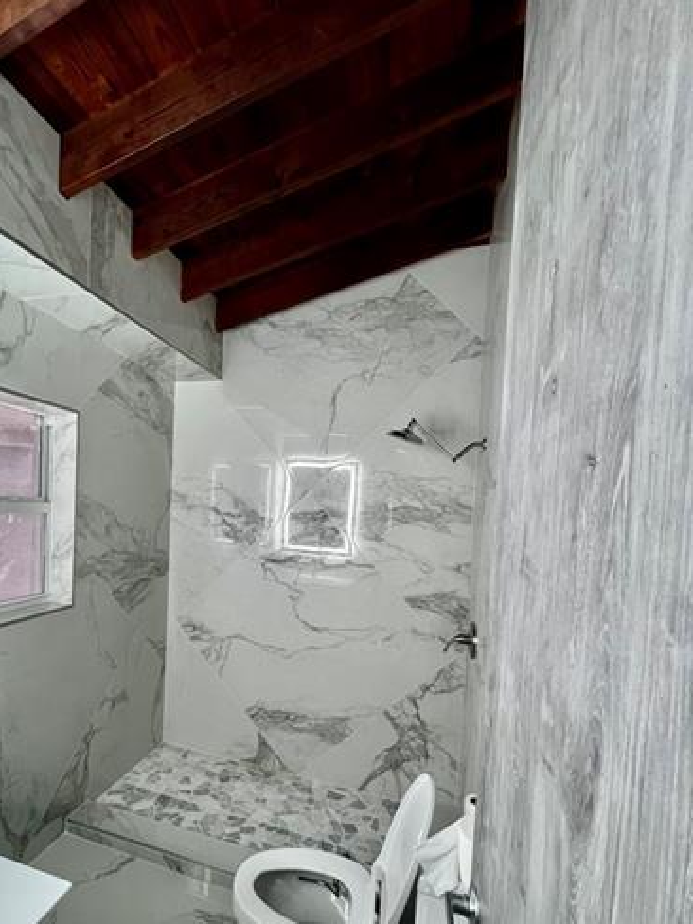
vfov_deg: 94.0
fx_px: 427
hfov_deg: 77.0
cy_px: 523
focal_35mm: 16
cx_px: 271
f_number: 1.8
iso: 160
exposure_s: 1/60
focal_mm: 1.57
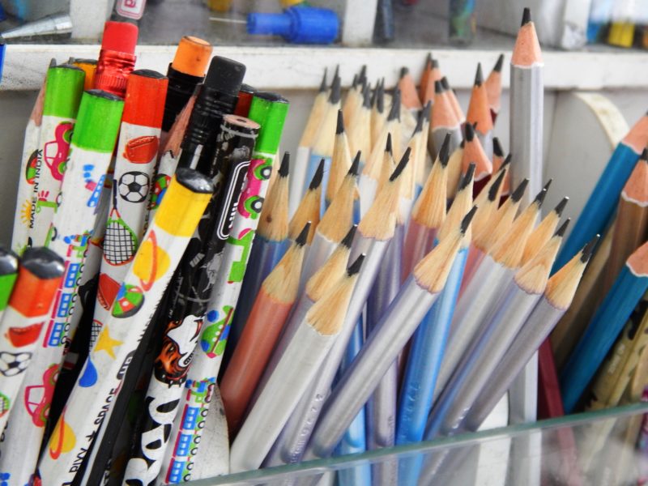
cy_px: 243
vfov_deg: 19.4
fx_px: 1423
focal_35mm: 76
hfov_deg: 25.7
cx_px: 324
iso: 400
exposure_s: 1/13
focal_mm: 13.5
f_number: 4.2
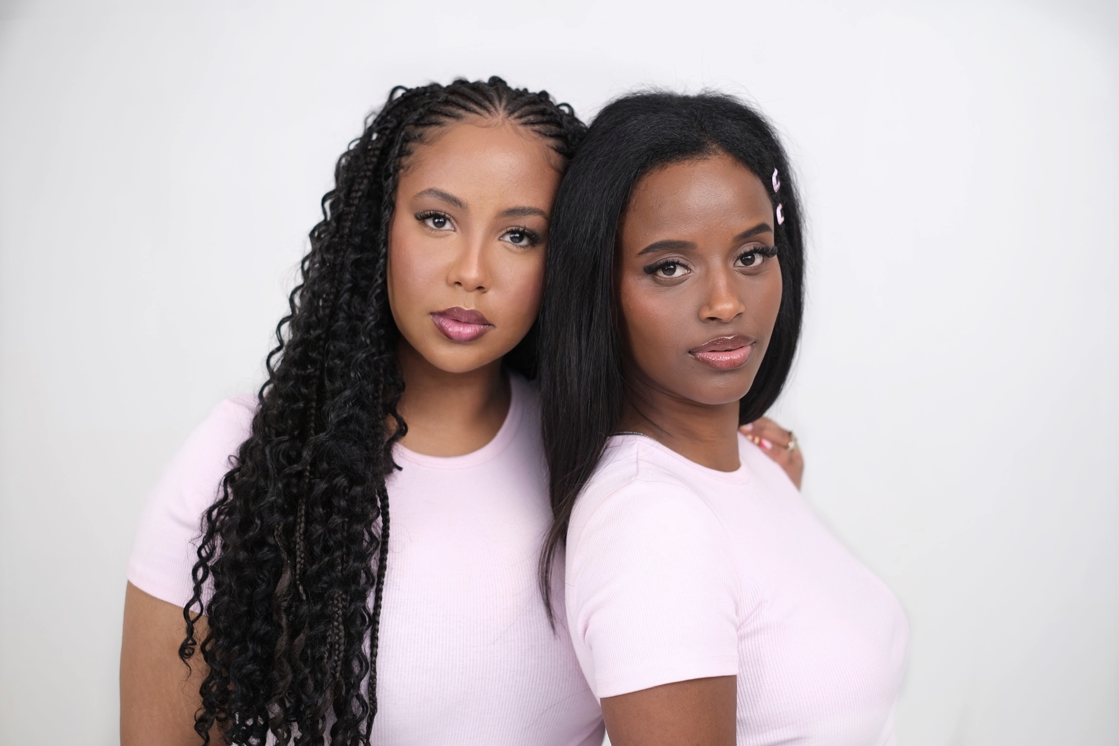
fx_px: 1647
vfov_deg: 25.5
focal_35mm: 53
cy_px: 373
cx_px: 560
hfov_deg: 37.5
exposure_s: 1/125
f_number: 2
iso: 160
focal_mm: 35
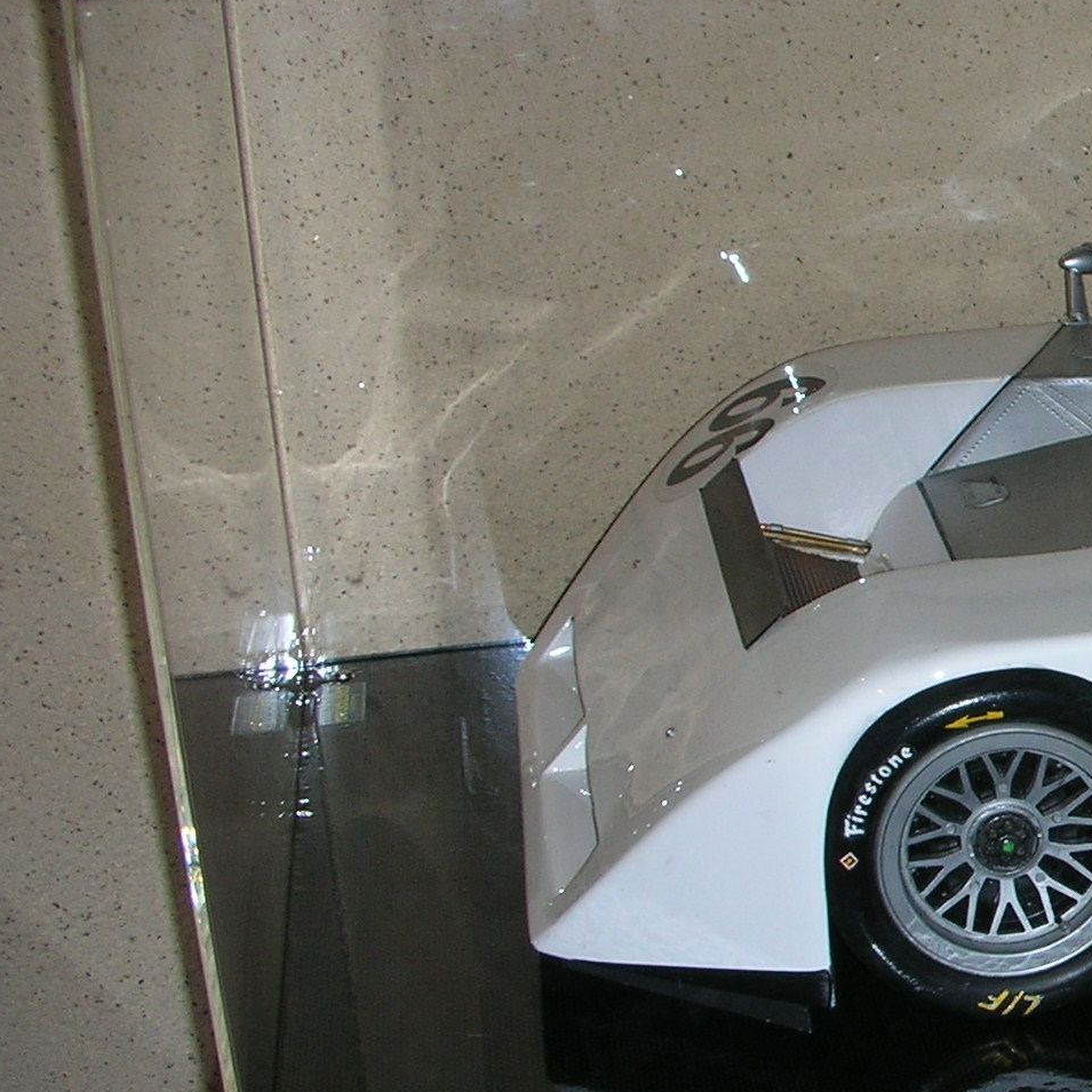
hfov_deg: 19.0
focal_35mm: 84
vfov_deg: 20.6
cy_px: 702
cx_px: 1462
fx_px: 2998
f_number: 3
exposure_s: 1/60.1
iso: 51
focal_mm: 5.8
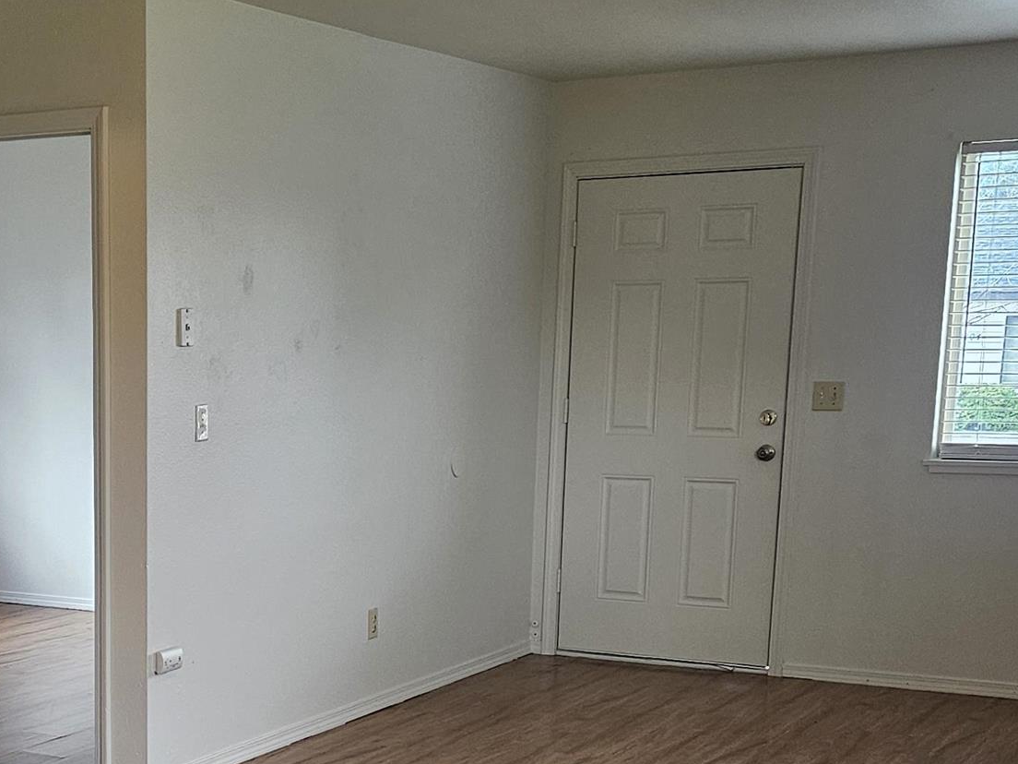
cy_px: 663
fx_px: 1882
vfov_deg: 22.5
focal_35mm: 64
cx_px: 126
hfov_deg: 29.2
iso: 200
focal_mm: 5.4
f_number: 1.8
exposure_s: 1/120
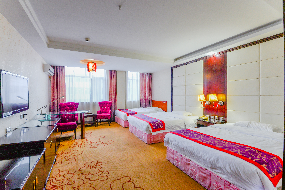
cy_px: 95
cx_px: 142
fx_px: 119
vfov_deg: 77.4
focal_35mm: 15
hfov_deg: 100.4
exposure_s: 1/2.5
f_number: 11
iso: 400
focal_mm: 15
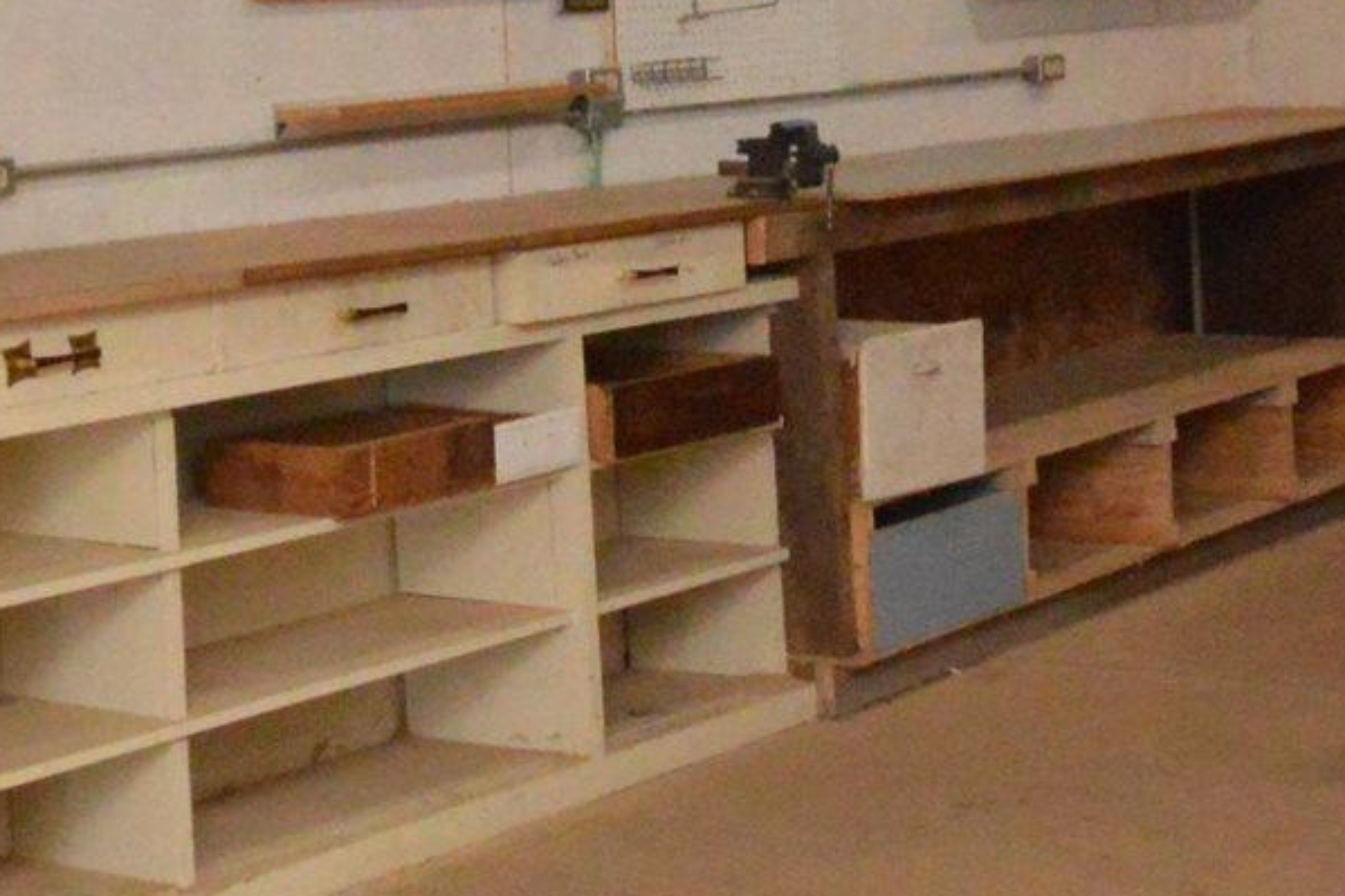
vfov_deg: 16.0
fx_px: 3158
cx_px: 602
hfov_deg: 24.0
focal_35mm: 85
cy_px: 184
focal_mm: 11
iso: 3600
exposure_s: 1/200
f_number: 8
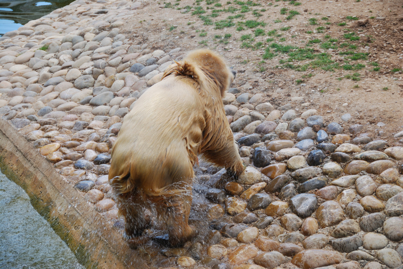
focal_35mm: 90
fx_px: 1008
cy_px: 134
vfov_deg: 15.2
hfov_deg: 22.6
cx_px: 202
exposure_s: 1/200
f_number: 5
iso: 100
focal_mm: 60
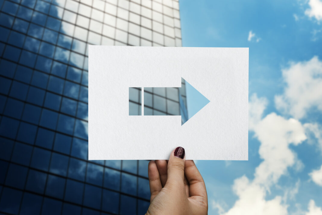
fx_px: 501
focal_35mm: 56
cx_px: 161
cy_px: 108
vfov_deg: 24.2
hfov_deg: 35.6
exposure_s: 1/125
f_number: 8
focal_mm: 56
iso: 200
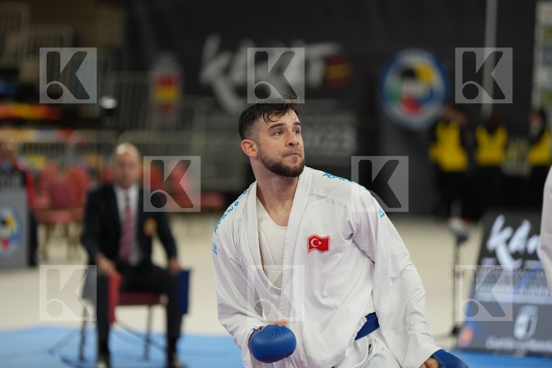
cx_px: 276
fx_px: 2622
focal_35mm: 171
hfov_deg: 12.0
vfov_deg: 8.0
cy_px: 184
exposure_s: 1/1000
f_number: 2.8
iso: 2000
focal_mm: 171
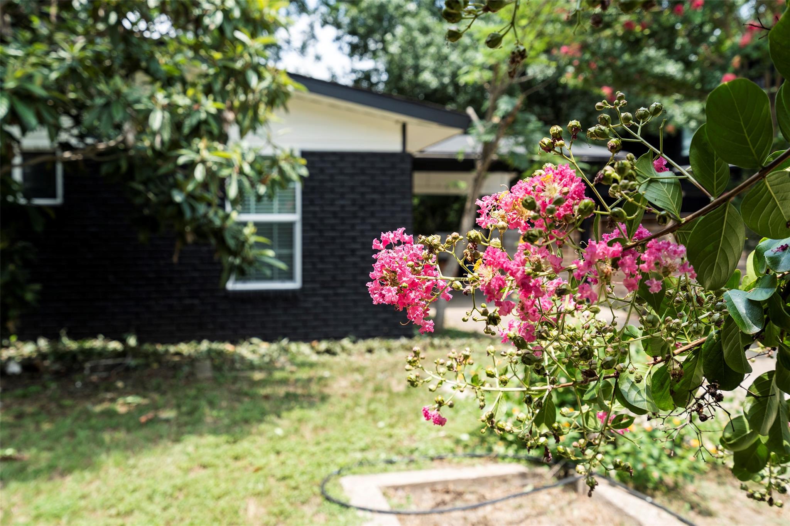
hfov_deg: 54.4
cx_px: 395
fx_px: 768
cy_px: 263
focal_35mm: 35
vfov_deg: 37.8
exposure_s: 1/100
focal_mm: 35
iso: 100
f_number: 7.1
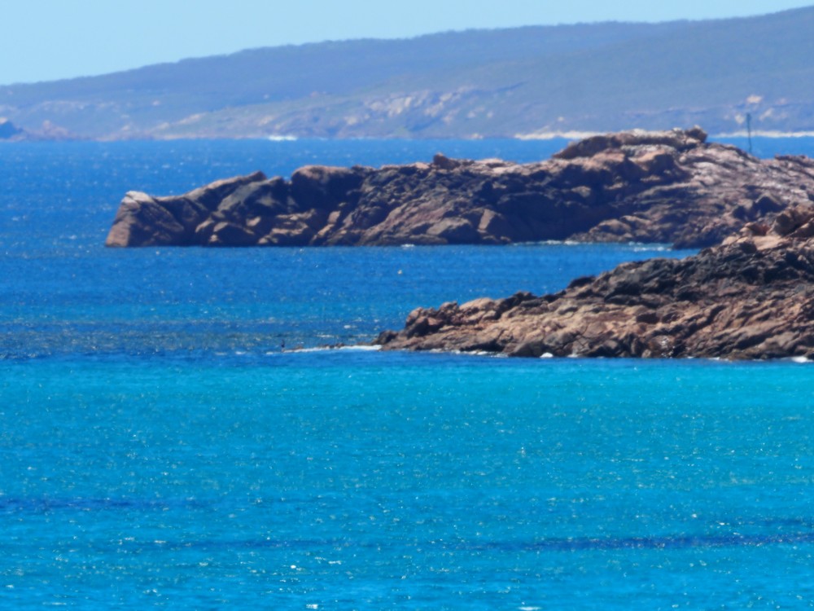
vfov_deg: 1.3
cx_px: 407
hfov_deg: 1.7
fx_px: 27560
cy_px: 306
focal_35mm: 1172
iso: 250
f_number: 12.5
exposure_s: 1/250
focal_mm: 585
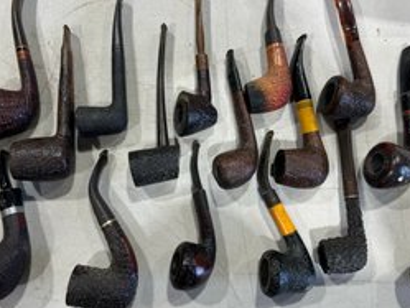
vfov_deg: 43.0
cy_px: 157
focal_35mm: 33
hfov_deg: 55.3
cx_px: 213
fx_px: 391
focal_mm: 6.76
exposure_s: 1/121
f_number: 1.78
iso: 50
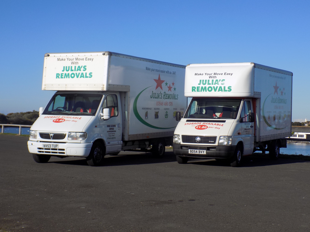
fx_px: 528
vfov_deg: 24.8
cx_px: 155
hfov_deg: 32.7
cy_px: 116
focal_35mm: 59
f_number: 4
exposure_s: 1/1000
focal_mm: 10.5
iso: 80
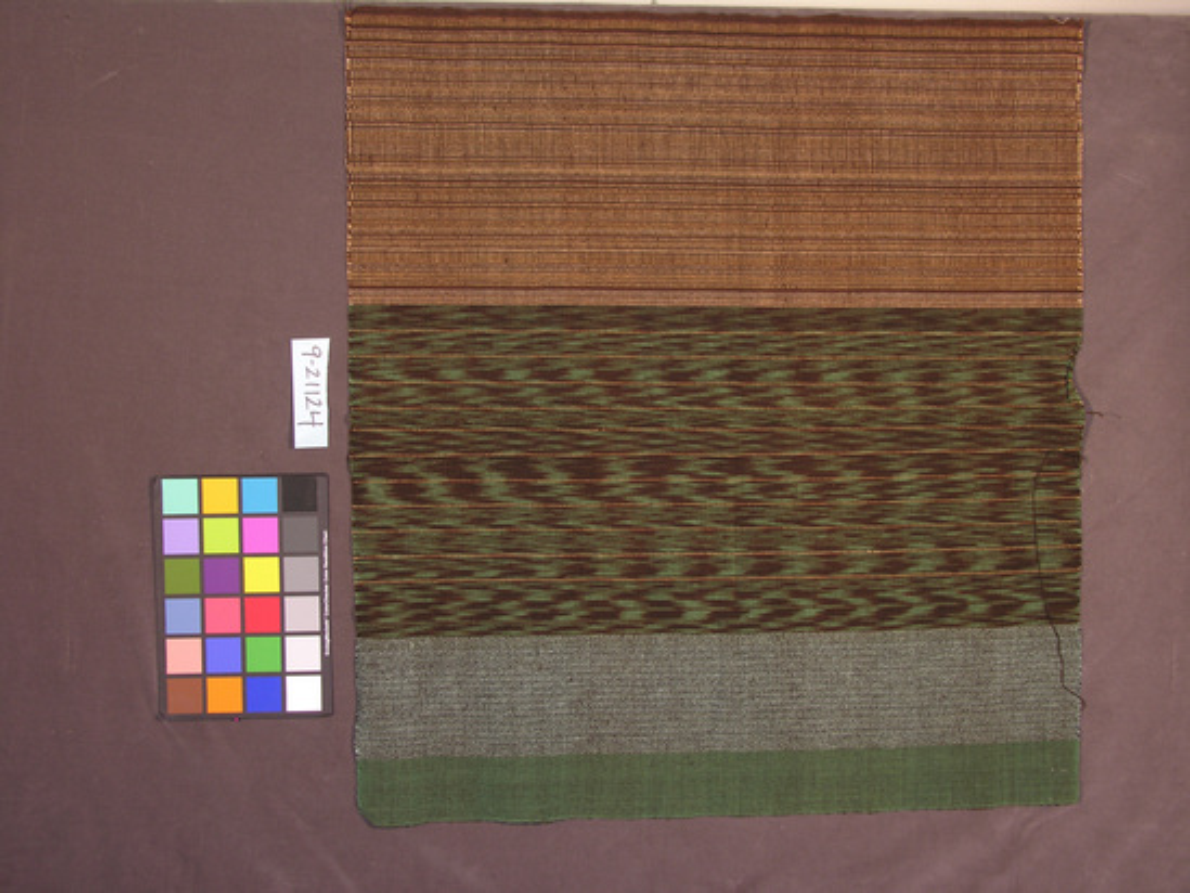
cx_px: 595
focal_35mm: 50
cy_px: 446
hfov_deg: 38.2
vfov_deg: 29.1
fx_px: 1719
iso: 50
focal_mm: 12.7
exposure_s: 1/30
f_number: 3.1
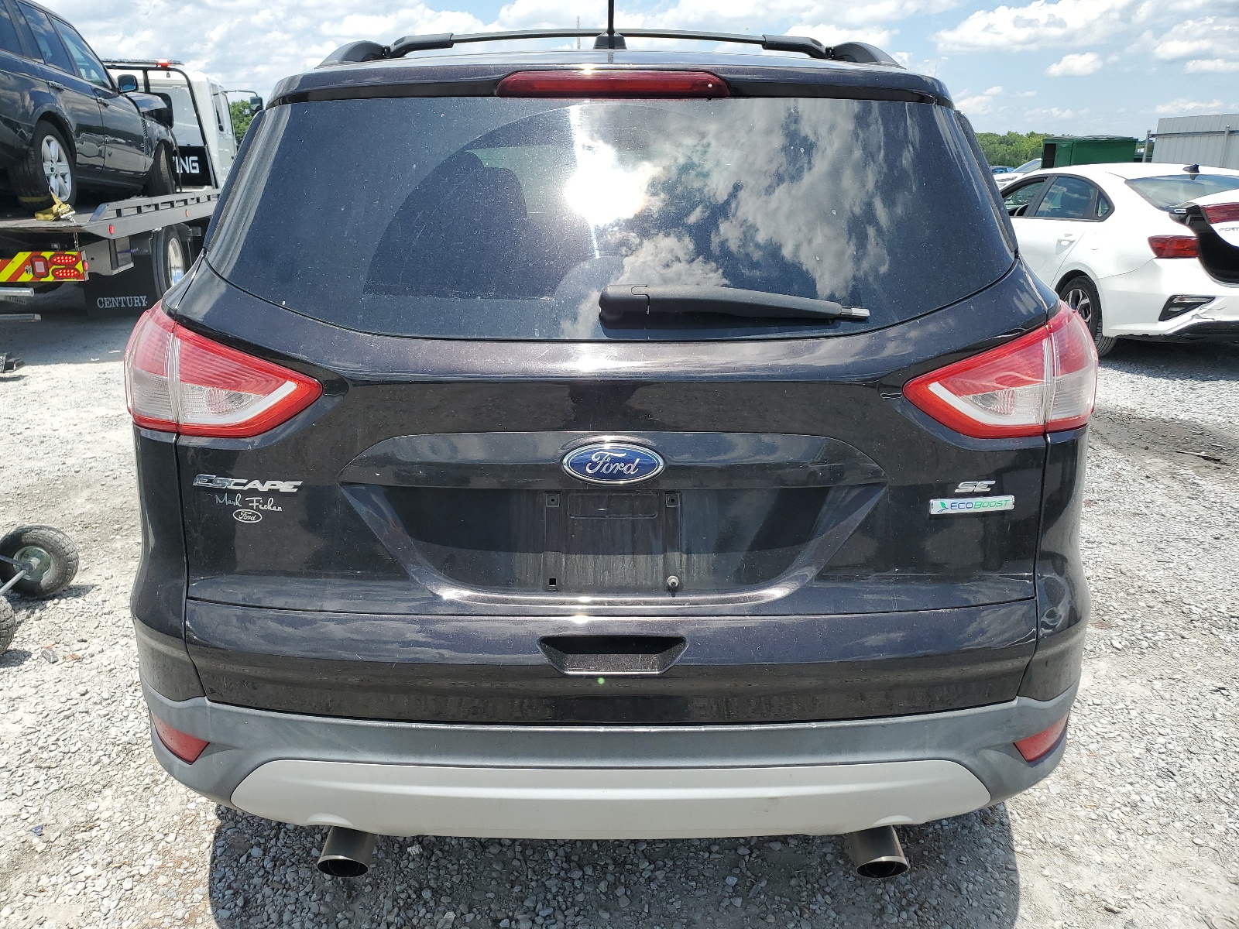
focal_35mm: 26
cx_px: 620
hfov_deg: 67.3
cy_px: 464
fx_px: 931
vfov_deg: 53.1
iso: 50
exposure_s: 1/2500
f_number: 1.5
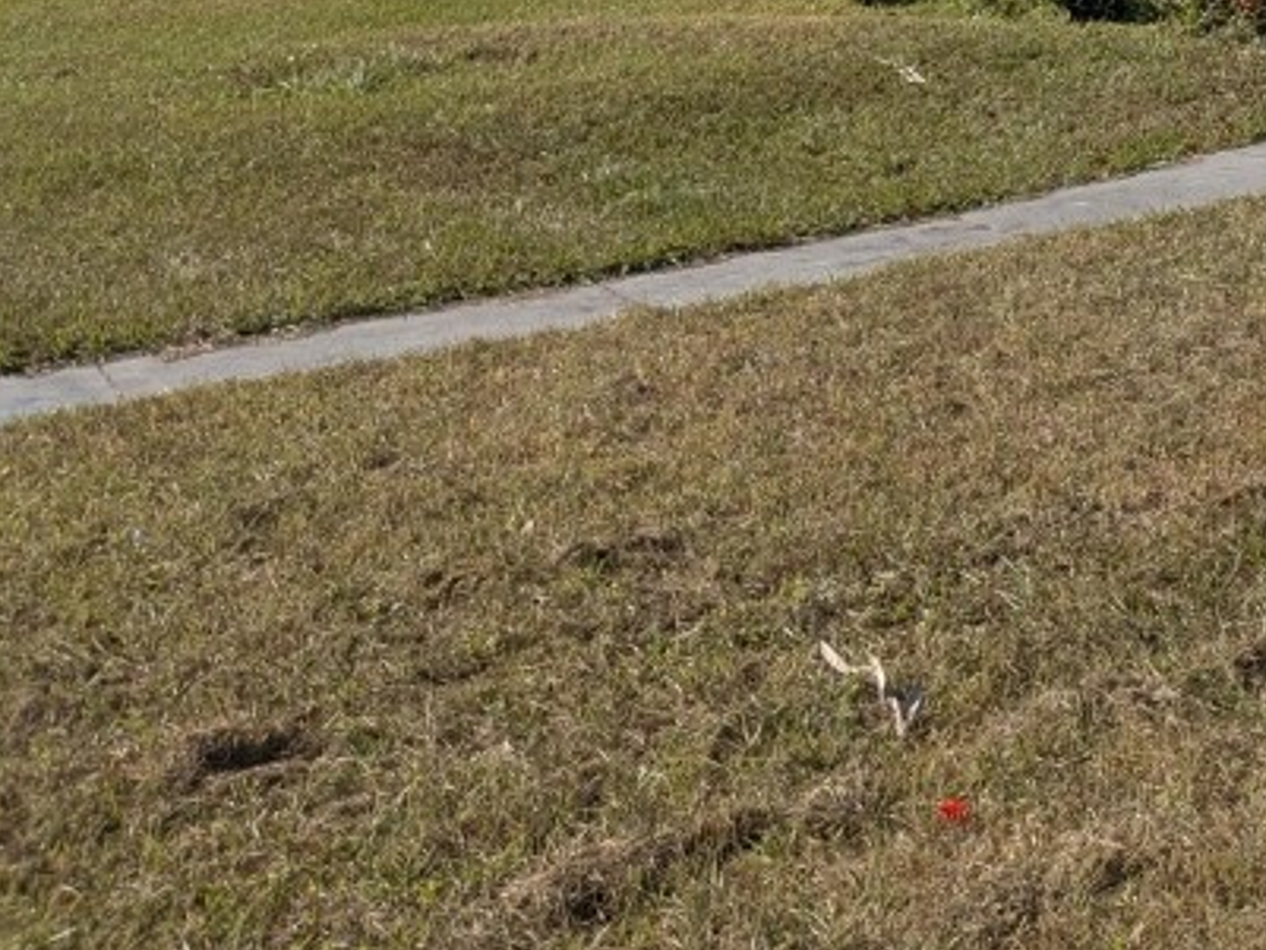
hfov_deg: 25.0
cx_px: 1579
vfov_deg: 19.8
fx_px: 2524
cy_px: -240
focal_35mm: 69
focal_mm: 4.38
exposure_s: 1/4673
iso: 65
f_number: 1.73
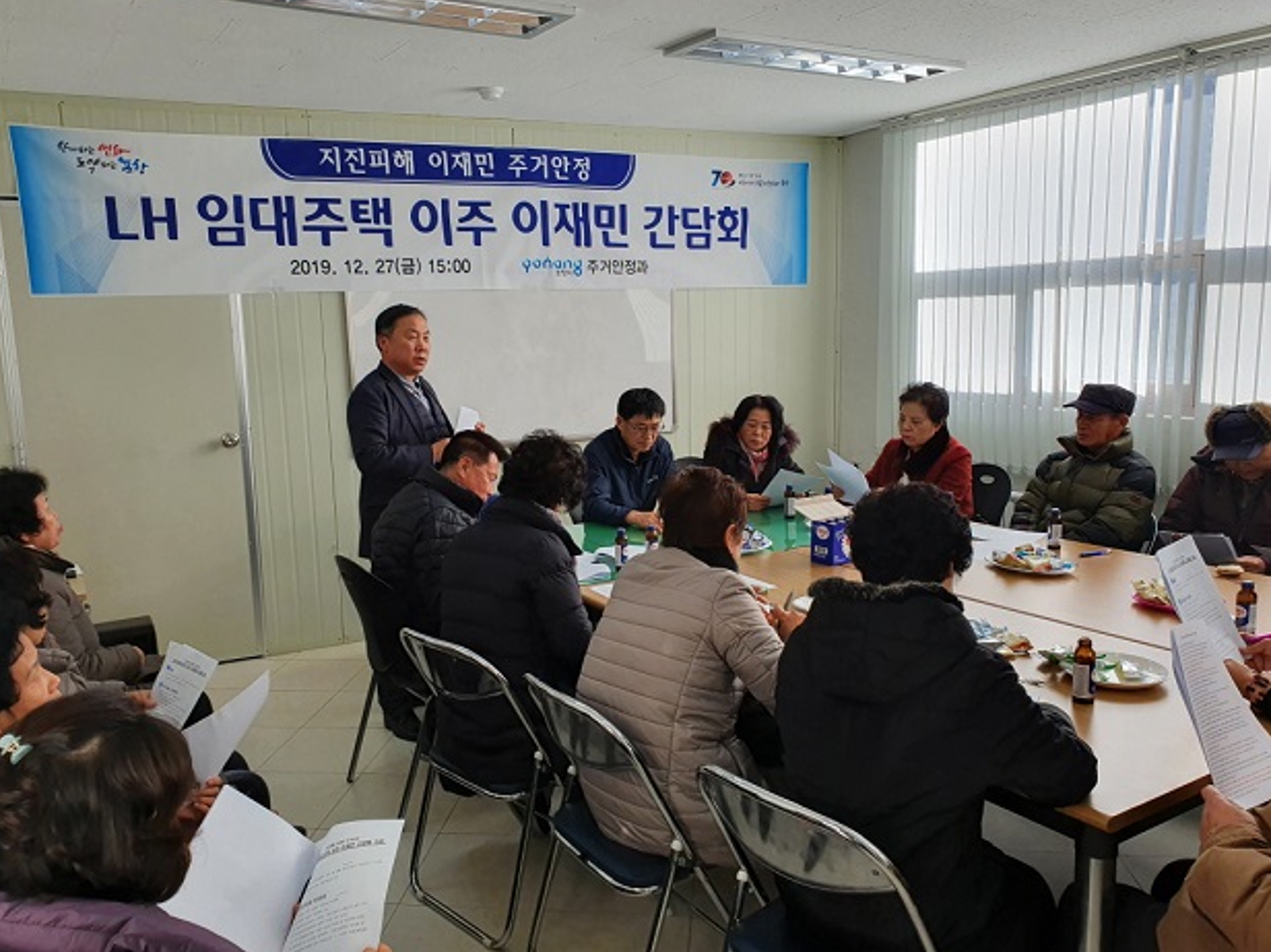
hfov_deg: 65.4
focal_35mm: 27
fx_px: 991
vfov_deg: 51.3
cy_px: 472
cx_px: 625
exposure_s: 1/296
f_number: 2.4
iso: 50
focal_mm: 4.32
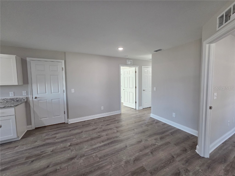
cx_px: 118
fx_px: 88
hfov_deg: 106.2
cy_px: 88
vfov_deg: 89.9
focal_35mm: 13
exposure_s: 1/120
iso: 200
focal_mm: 2.2
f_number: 2.2
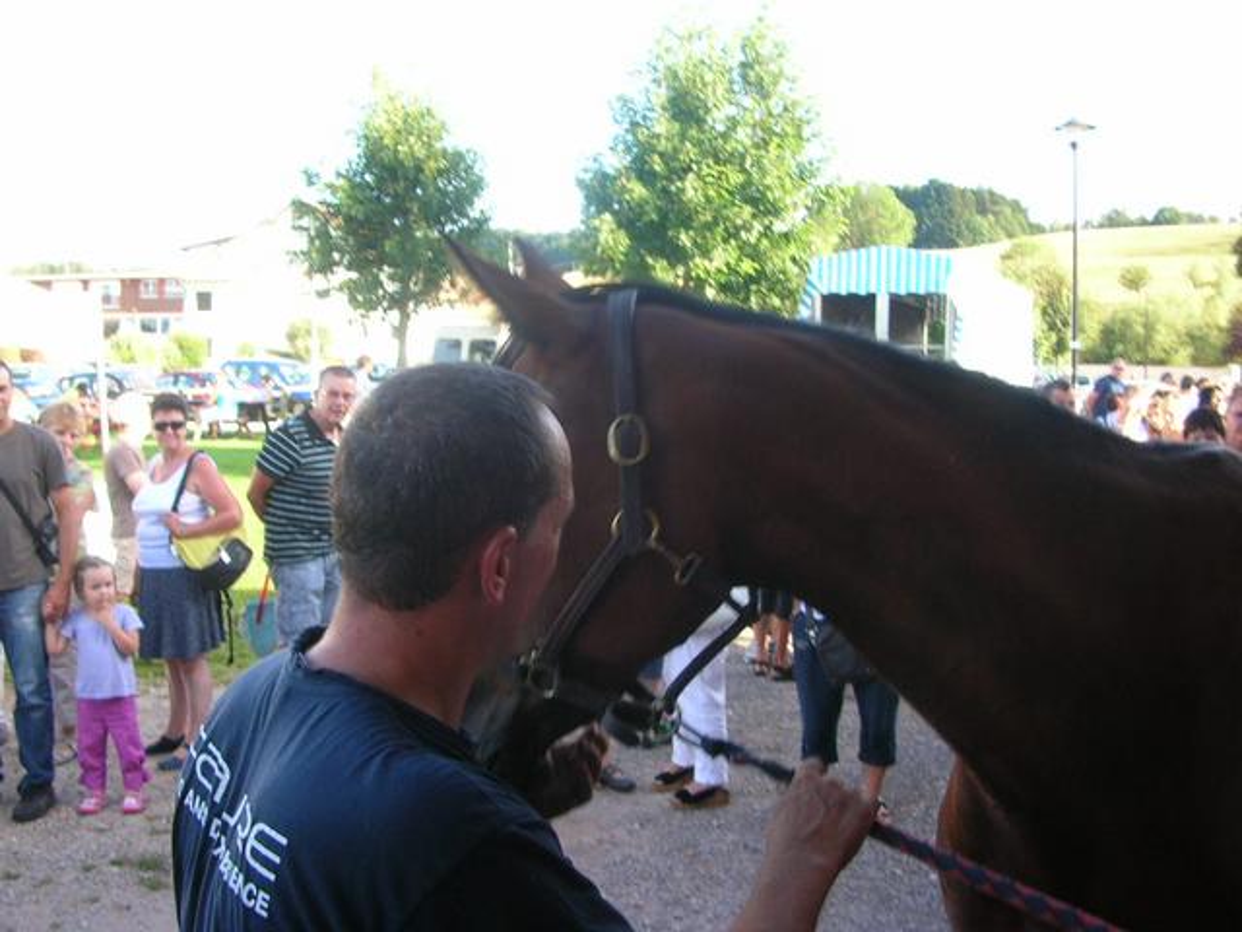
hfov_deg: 52.6
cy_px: 466
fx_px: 1256
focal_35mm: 35
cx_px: 621
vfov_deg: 40.7
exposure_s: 1/82.3
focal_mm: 5.8
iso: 50
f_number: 2.8
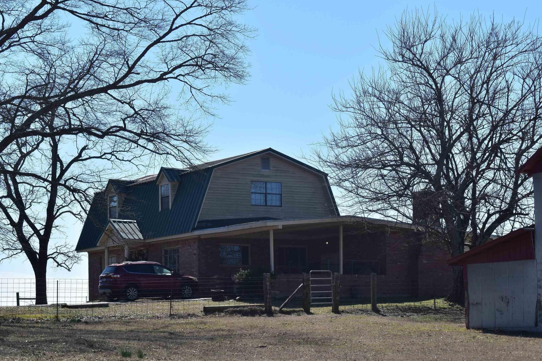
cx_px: 265
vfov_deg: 15.1
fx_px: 1363
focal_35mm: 91
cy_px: 197
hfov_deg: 22.5
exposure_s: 1/500
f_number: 11
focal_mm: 55
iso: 400
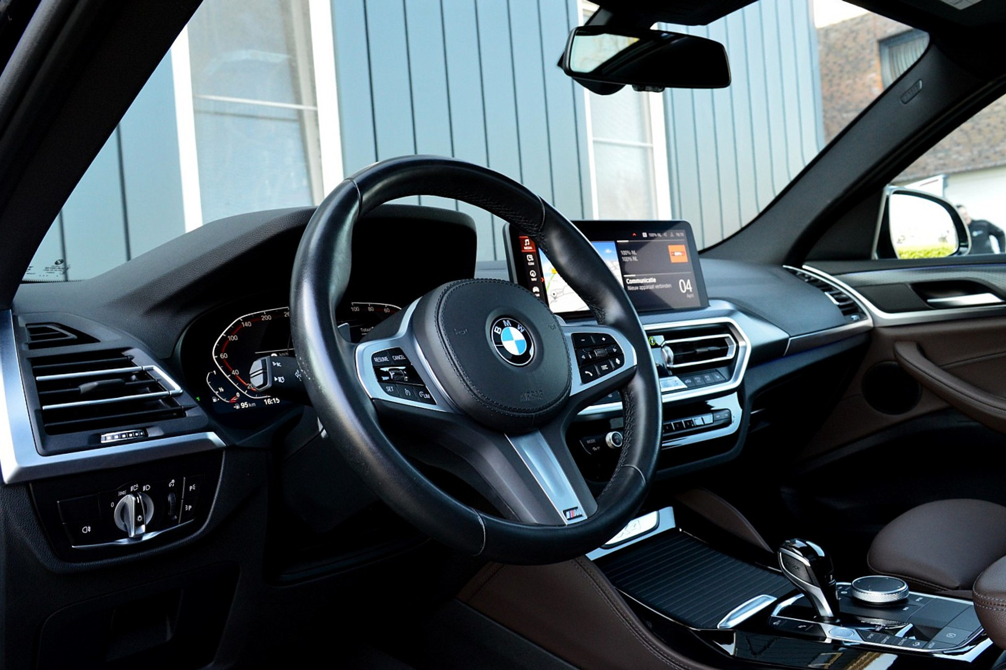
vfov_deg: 43.6
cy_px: 335
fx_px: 838
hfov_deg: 61.9
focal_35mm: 30
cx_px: 503
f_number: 7.1
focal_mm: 20
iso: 800
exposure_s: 1/60
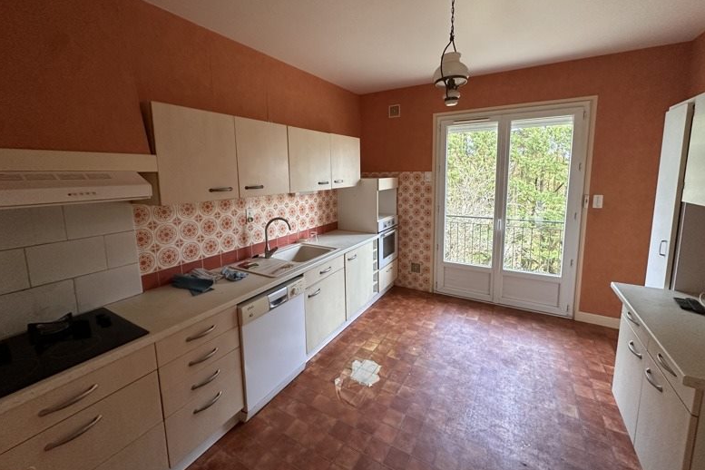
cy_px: 211
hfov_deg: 100.4
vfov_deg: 77.1
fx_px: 294
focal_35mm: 15
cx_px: 357
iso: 320
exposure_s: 1/91
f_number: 2.2
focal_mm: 2.22
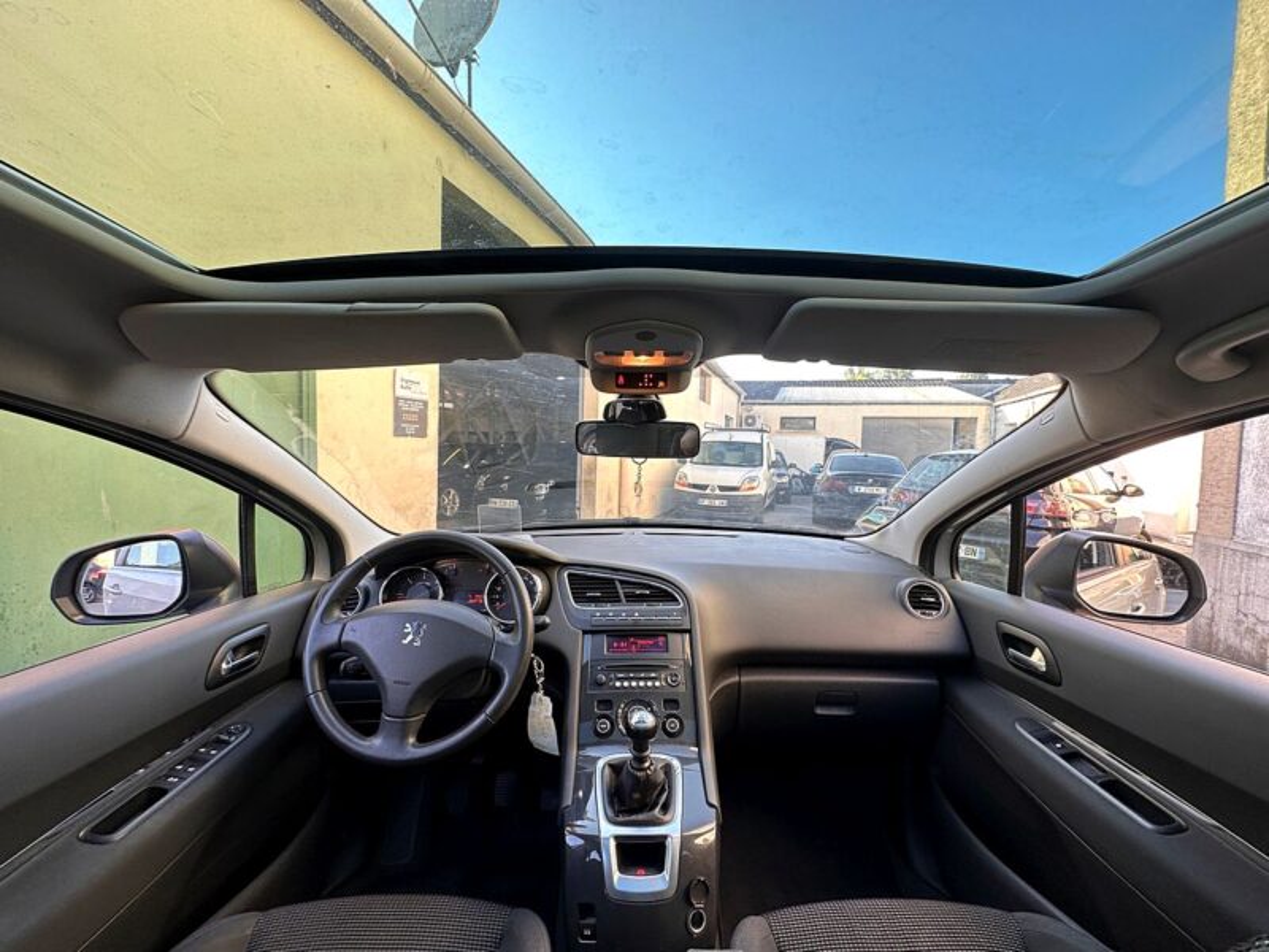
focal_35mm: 14
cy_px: 476
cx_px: 634
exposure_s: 1/99
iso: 40
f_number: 2.2
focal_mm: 2.22
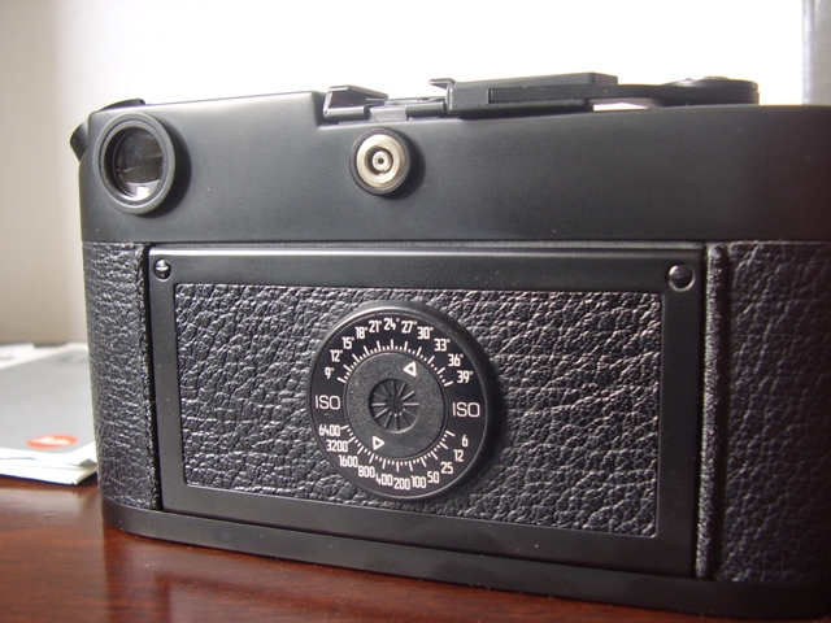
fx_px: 720
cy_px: 312
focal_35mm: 30
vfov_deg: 46.8
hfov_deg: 60.0
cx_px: 416
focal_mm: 5.8
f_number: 2.9
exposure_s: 1
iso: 100
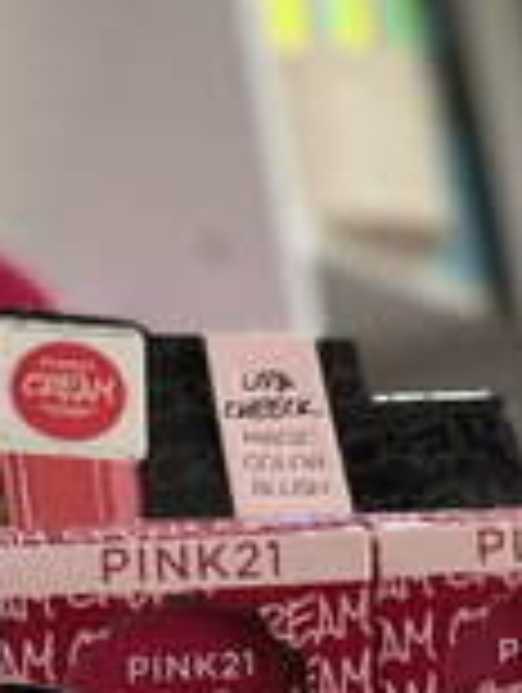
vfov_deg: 21.7
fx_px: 1805
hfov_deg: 15.9
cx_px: -81
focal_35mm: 90
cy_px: 254
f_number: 1.8
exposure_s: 1/50
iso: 64
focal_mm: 4.25
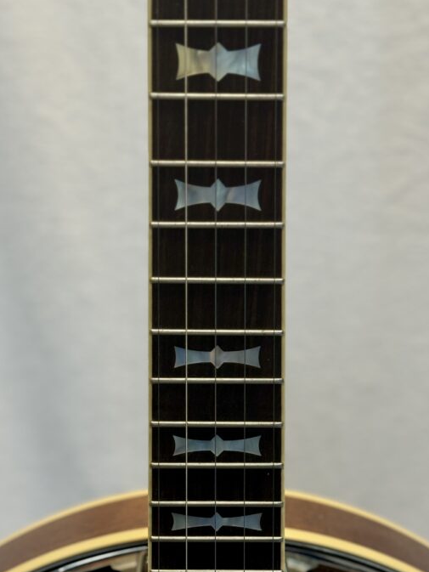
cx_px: 217
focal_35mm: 73
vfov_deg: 26.6
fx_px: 1206
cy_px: 338
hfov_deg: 20.2
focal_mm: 6.76
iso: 80
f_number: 1.78
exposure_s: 1/60
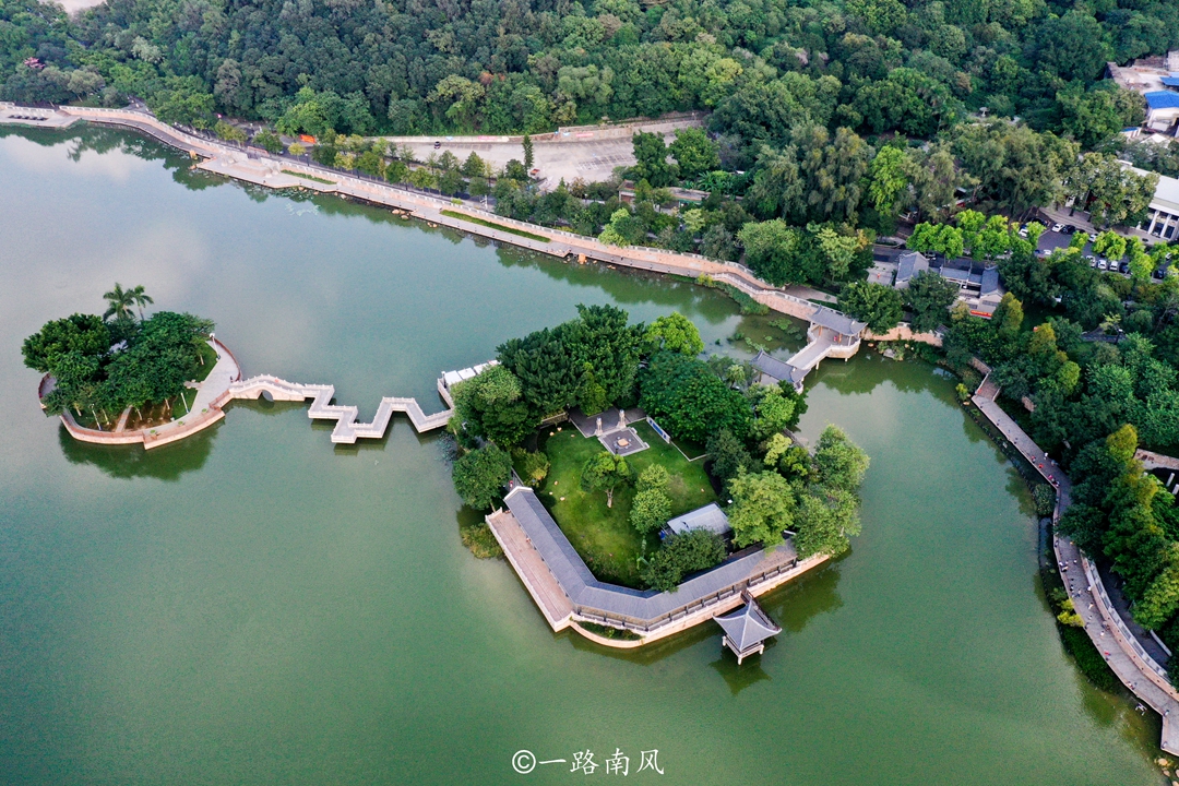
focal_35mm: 28
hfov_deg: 65.5
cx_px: 590
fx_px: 917
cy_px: 393
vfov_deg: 46.4
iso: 200
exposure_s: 1/80
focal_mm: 10.26
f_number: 11
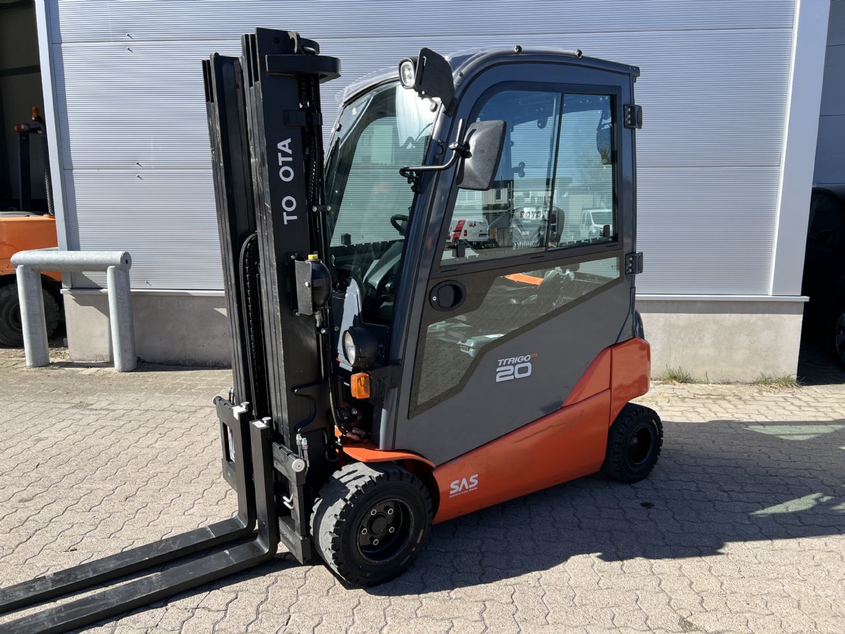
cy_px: 317
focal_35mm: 26
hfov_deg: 67.3
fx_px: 635
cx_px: 422
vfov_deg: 53.1
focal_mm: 5.7
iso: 50
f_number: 1.5
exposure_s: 1/1597
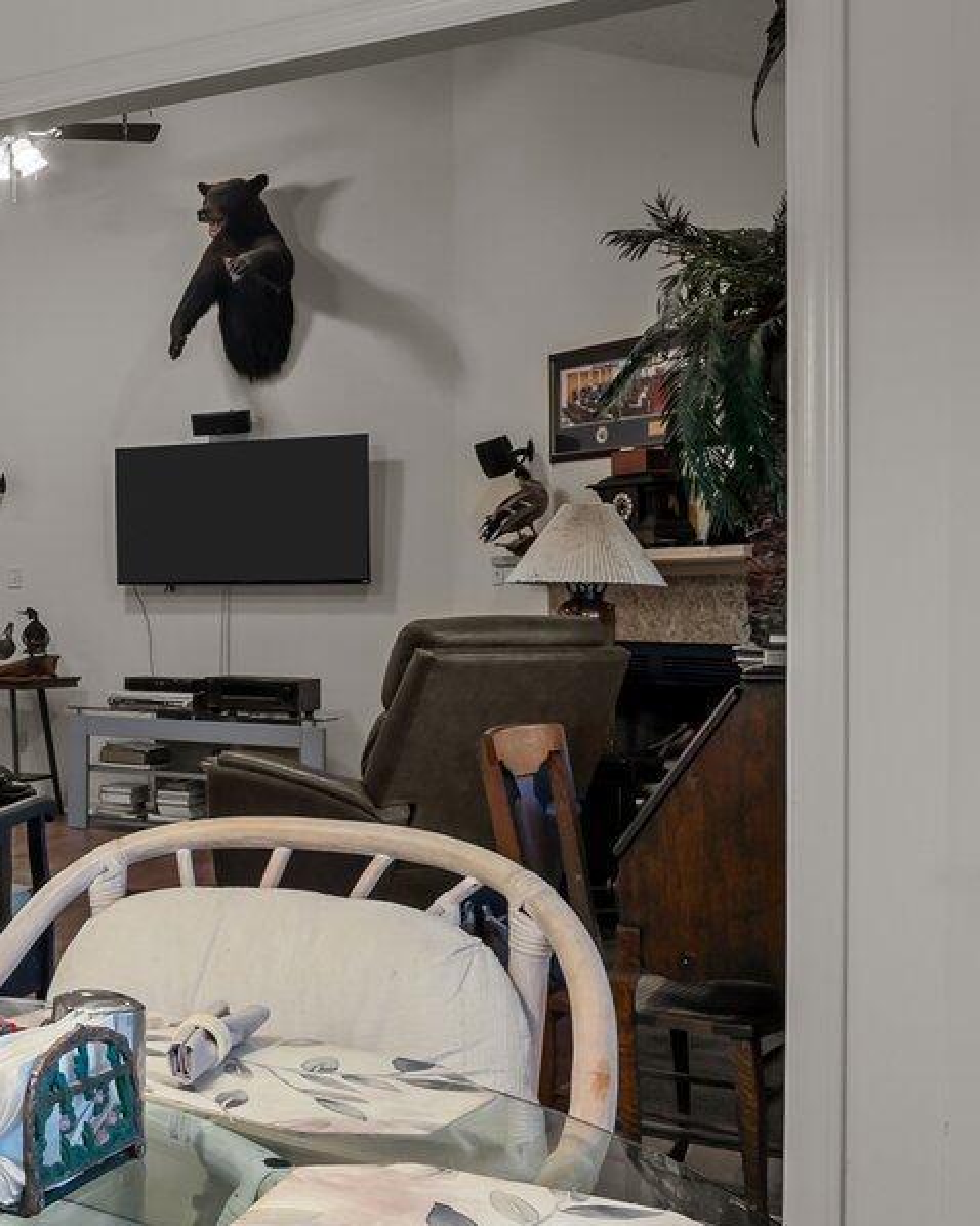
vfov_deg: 41.2
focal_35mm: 45
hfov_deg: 25.9
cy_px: 592
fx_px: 1632
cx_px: -443
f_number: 8
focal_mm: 14
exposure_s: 1/4
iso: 250
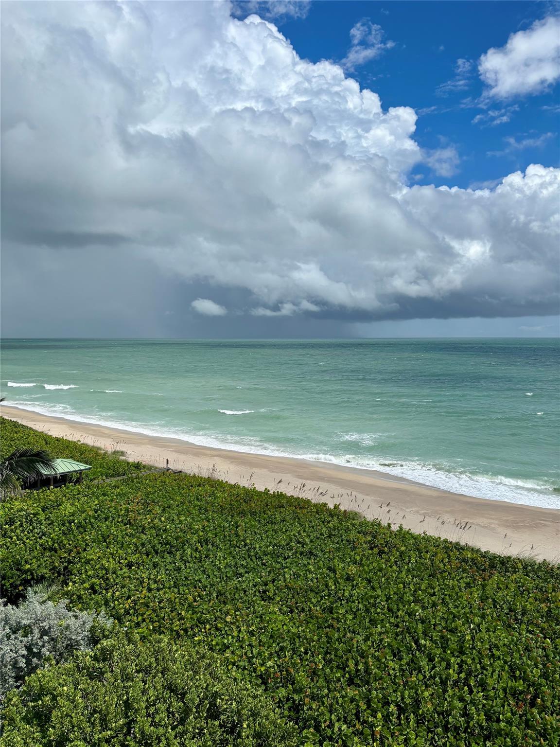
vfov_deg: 67.3
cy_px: 374
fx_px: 561
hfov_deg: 53.1
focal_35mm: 26
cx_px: 280
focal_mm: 5.96
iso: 50
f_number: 1.6
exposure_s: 1/9091
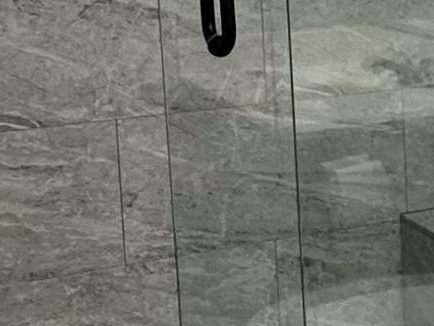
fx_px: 1242
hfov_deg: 17.6
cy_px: 0
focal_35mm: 99
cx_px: 666
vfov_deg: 14.7
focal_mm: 2.22
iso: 200
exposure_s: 1/60
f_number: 2.2
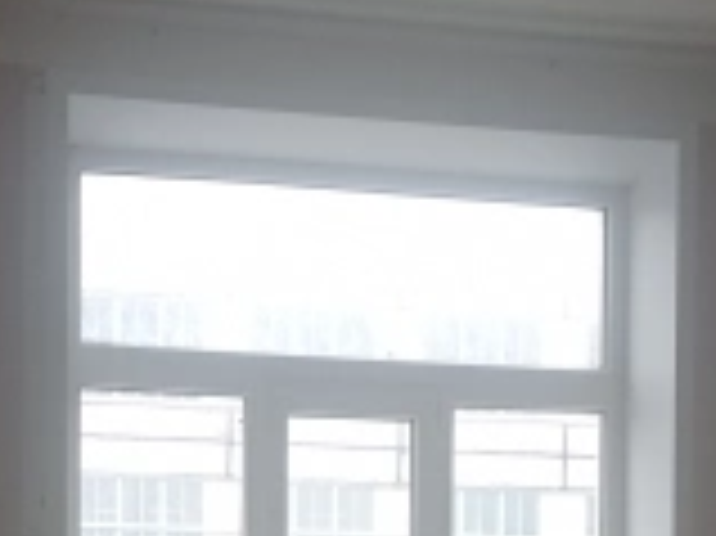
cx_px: 369
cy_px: 734
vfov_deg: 12.9
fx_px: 2274
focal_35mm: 110
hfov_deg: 17.9
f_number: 1.79
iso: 100
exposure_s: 1/472
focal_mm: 4.74
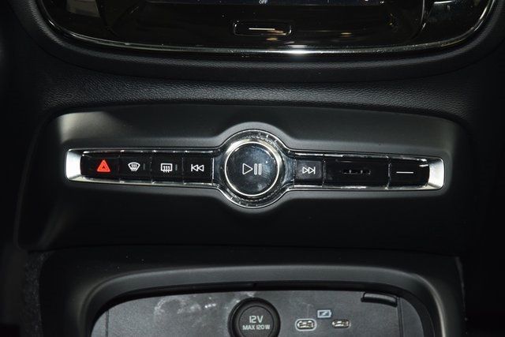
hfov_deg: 19.5
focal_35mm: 105
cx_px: 252
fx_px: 1473
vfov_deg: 13.0
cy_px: 168
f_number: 4.5
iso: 1800
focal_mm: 70
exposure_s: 1/15
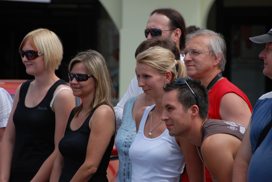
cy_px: 91
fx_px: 2269
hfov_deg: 6.9
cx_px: 136
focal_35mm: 300
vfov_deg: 4.6
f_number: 8
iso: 200
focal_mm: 200
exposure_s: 1/400
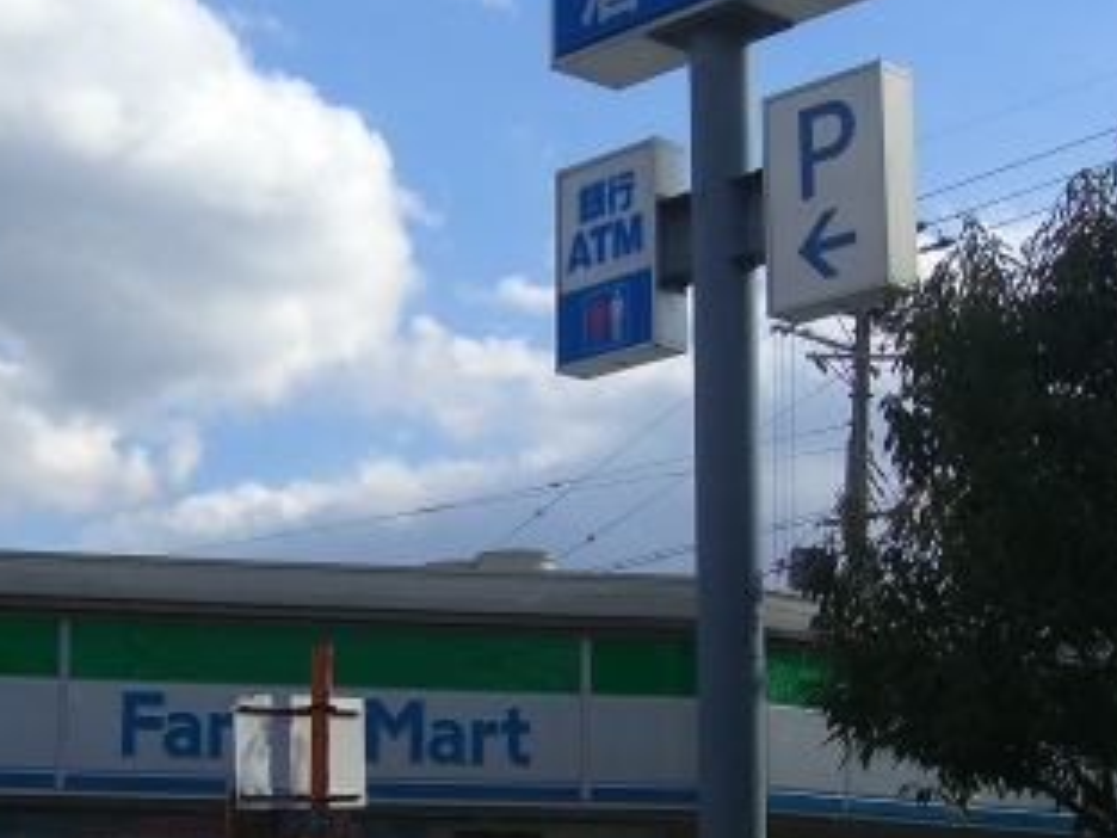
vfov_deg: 18.9
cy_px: 512
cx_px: 483
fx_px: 2517
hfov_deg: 25.0
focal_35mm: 78
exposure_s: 1/250
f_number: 8
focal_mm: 7.9
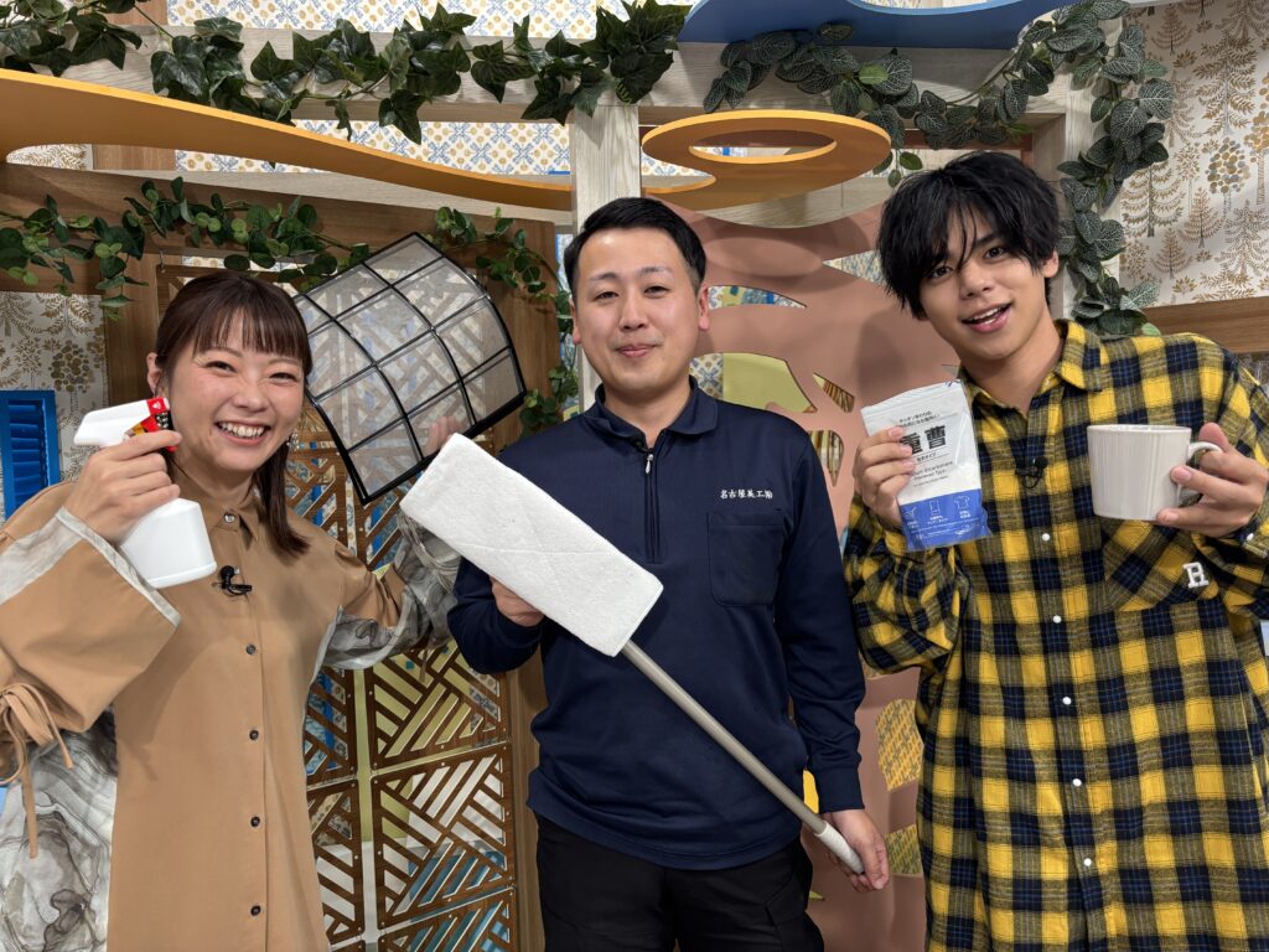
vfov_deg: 53.1
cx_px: 634
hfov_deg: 67.3
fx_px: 953
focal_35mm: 26
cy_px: 476
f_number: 1.6
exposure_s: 1/120
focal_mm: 5.96
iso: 125
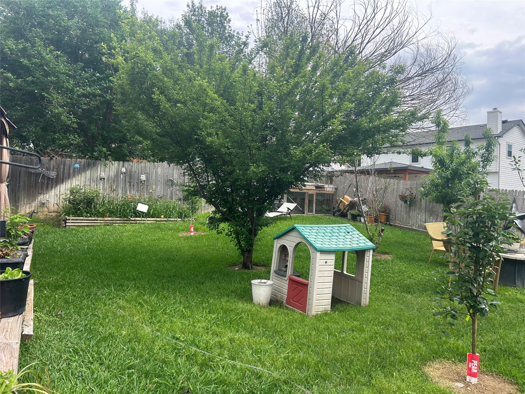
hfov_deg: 67.3
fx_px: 394
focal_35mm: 26
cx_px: 262
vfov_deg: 53.1
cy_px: 197
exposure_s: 1/991
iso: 50
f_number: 1.5
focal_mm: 5.7
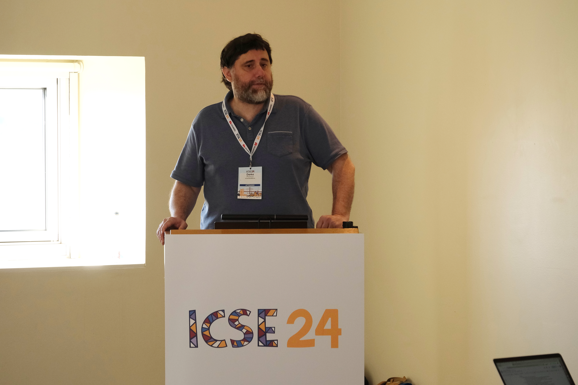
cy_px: 192
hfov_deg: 13.2
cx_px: 289
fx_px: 2504
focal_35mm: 156
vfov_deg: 8.8
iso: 1600
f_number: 7.1
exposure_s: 1/125
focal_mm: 104.2
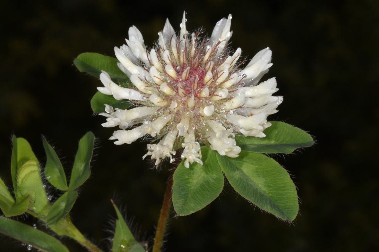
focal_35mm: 150
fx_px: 1579
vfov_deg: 9.1
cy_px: 126
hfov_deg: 13.7
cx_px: 190
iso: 800
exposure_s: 1/250
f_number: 45
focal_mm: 100
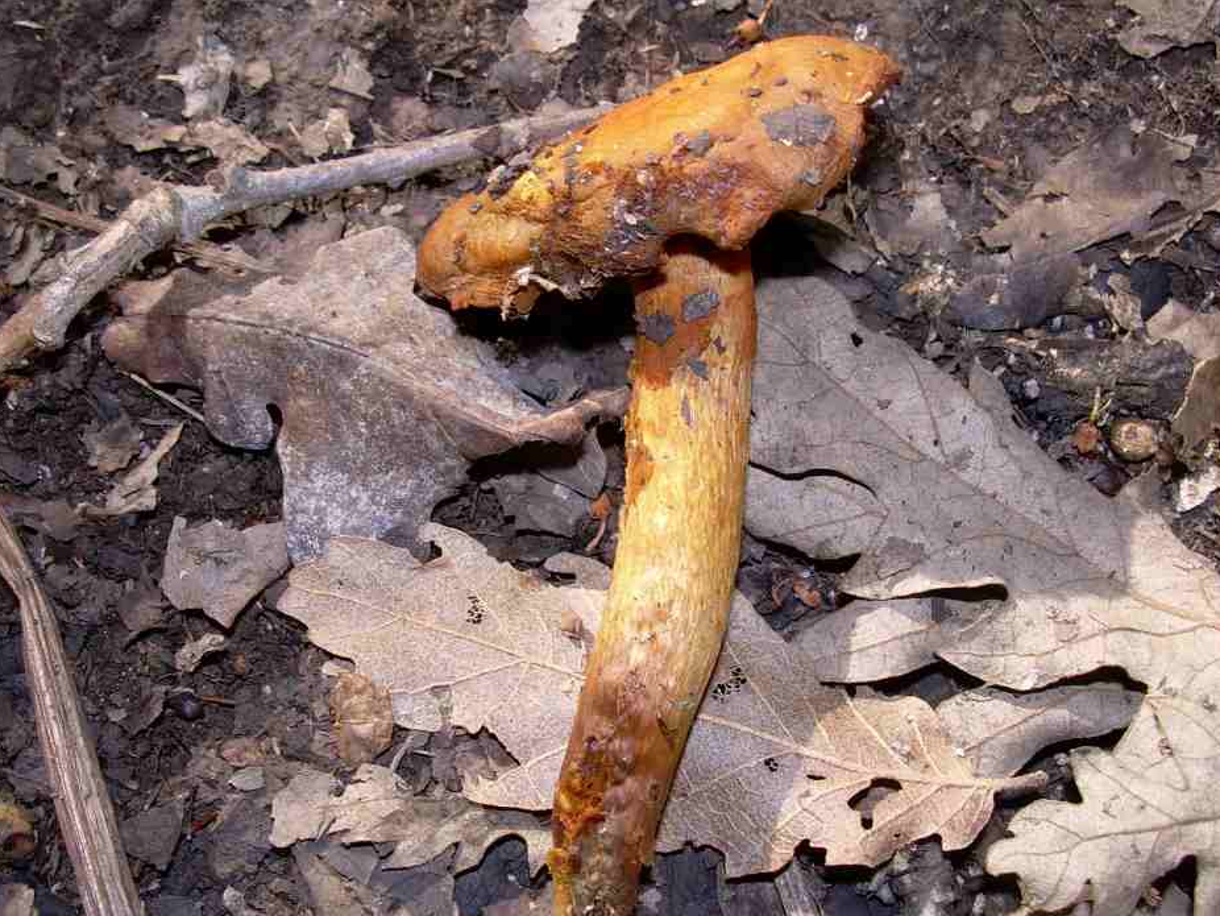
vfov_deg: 34.3
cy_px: 505
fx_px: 1481
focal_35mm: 42
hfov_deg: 44.8
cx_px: 582
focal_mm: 6.3
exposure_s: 1/60
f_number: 4.6
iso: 50
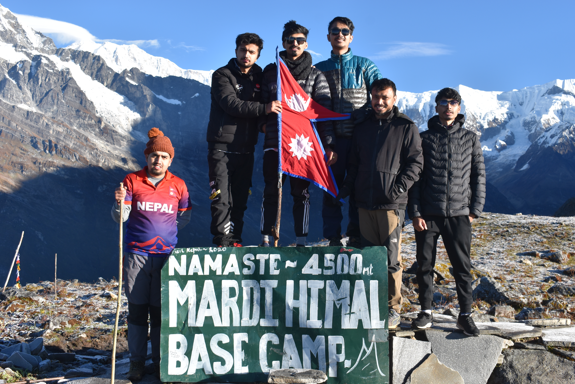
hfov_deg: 47.9
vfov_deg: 33.0
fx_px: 647
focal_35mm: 40
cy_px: 192
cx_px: 288
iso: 200
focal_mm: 27
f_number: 8
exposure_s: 1/250
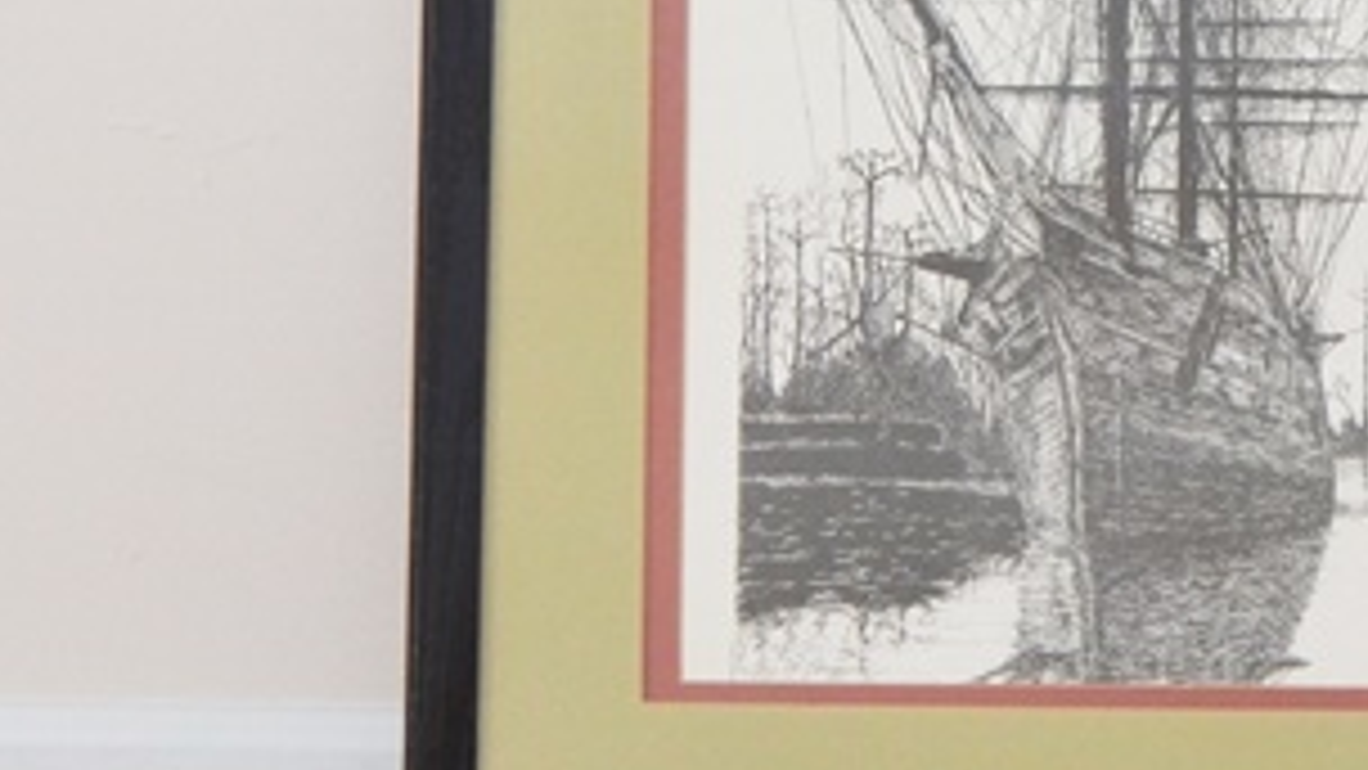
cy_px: 124
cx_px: 1062
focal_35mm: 186
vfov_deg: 6.5
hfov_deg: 11.5
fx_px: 6747
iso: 640
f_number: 5
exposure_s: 1/60
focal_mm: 36
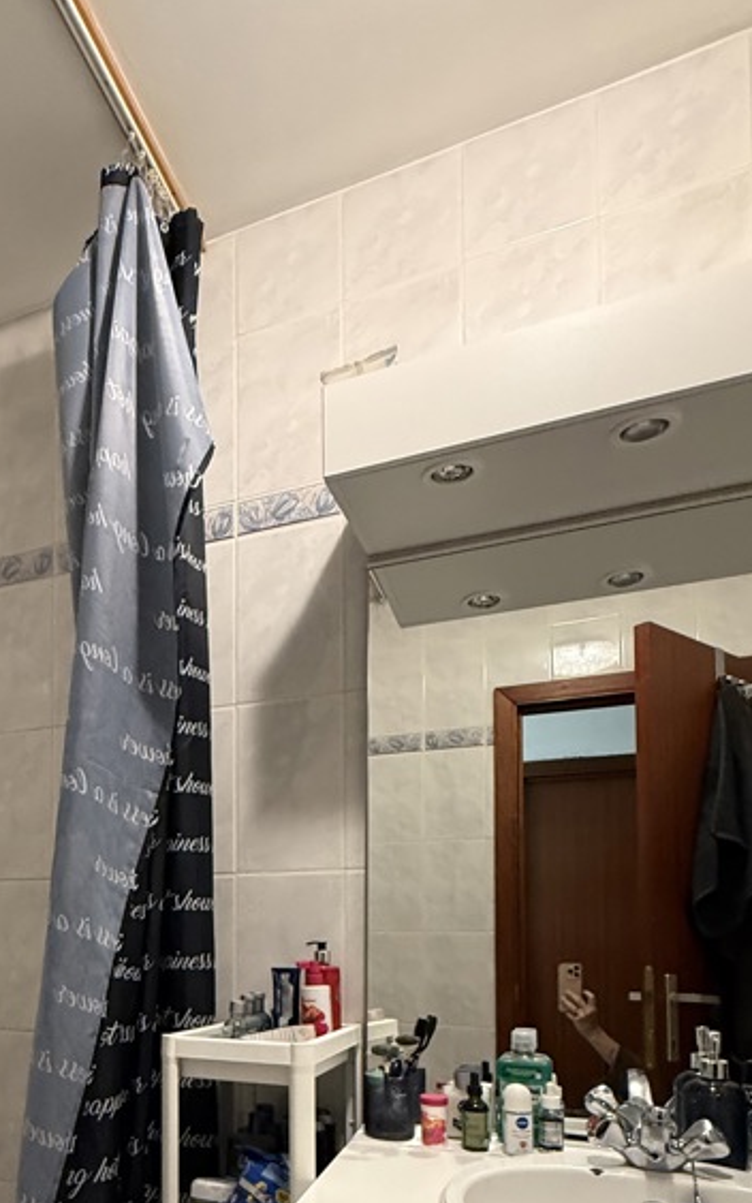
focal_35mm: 27
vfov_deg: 64.0
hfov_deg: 43.1
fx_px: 885
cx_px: 111
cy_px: 915
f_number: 2.2
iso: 640
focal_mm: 2.22
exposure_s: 1/50
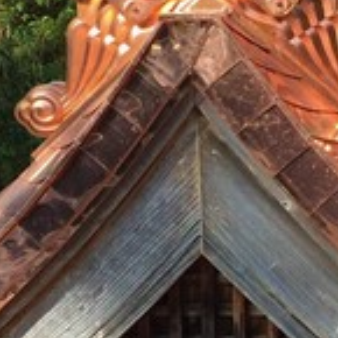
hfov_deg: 20.3
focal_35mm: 85
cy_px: 305
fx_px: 939
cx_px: 226
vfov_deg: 20.0
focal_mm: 4.15
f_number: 2.2
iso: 32
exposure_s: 1/449
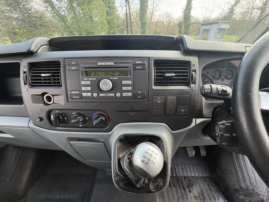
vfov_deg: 85.7
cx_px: 134
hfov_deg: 102.1
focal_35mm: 14
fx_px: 109
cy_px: 101
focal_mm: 2.22
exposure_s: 1/99
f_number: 2.2
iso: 160
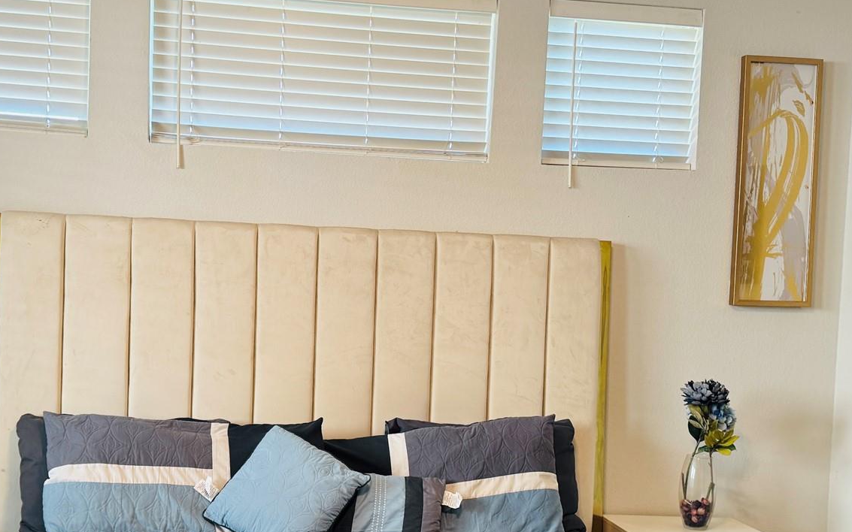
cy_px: 343
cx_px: 375
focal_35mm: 46
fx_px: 1068
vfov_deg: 27.9
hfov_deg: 43.4
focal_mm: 6.76
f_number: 1.78
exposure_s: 1/120
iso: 160
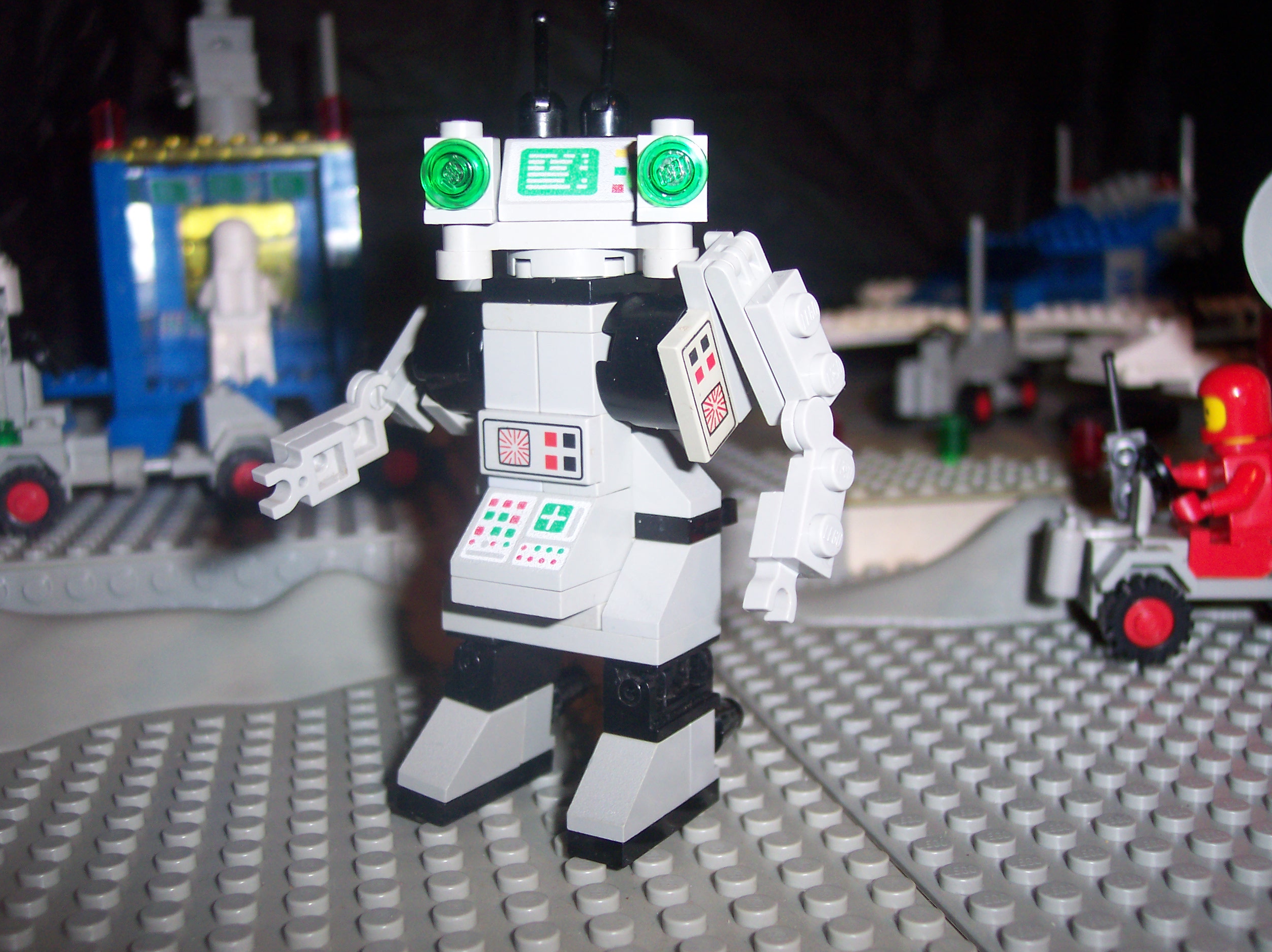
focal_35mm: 39
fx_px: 1432
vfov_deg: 36.8
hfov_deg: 47.9
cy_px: 479
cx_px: 638
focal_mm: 8
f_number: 2.8
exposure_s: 1/30
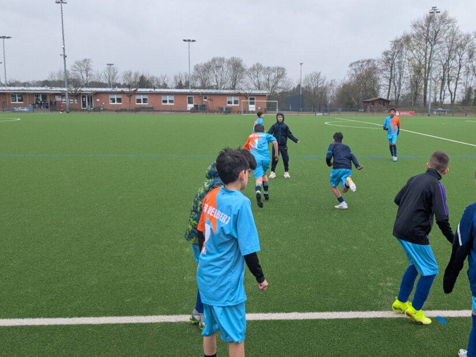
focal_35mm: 36
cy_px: 176
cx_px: 299
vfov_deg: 39.7
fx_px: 495
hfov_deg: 50.8
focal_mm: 4.4
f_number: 1.7
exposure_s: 1/688
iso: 56
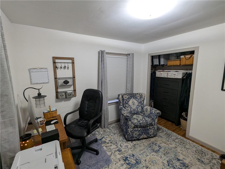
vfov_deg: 78.2
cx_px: 112
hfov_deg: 94.4
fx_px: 104
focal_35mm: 16
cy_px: 84
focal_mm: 2.35
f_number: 2.2
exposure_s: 1/60
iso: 106
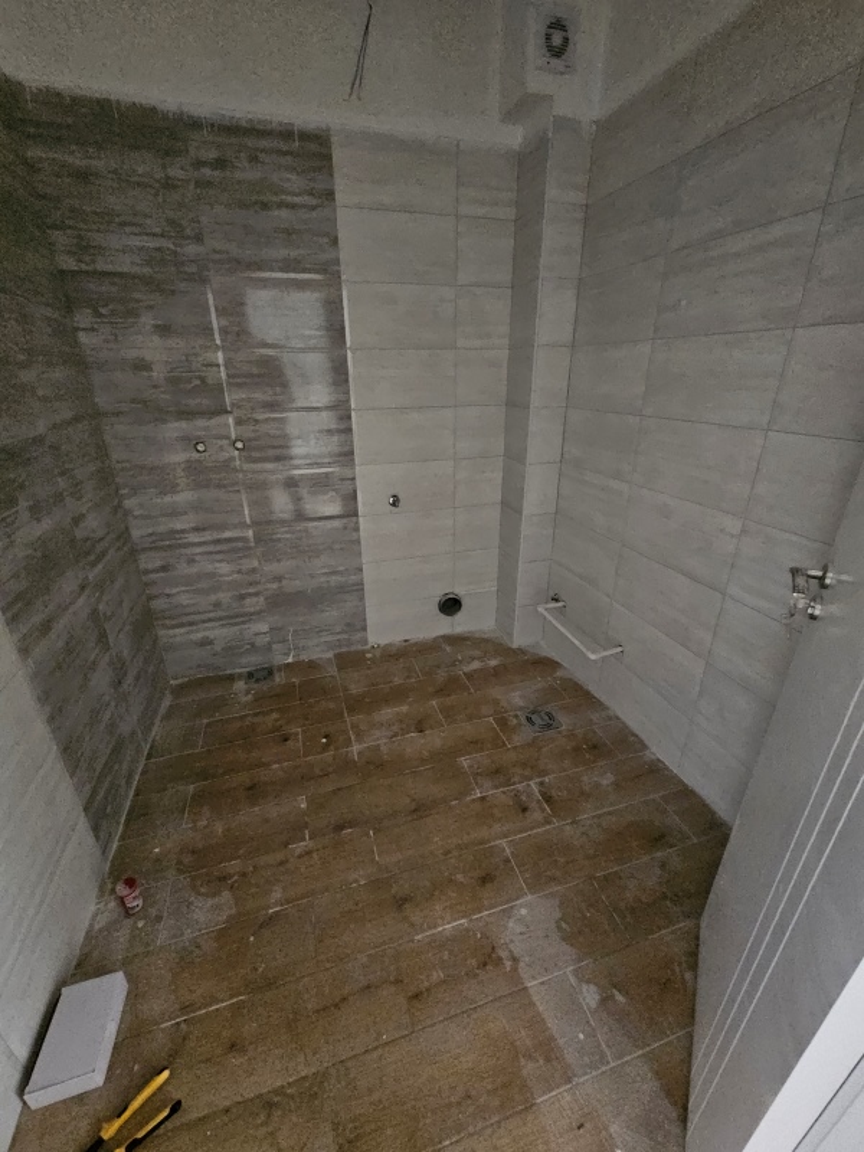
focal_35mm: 13
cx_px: 432
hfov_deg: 89.9
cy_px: 576
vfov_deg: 106.2
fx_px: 433
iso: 1250
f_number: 2.2
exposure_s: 1/25
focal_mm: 2.2
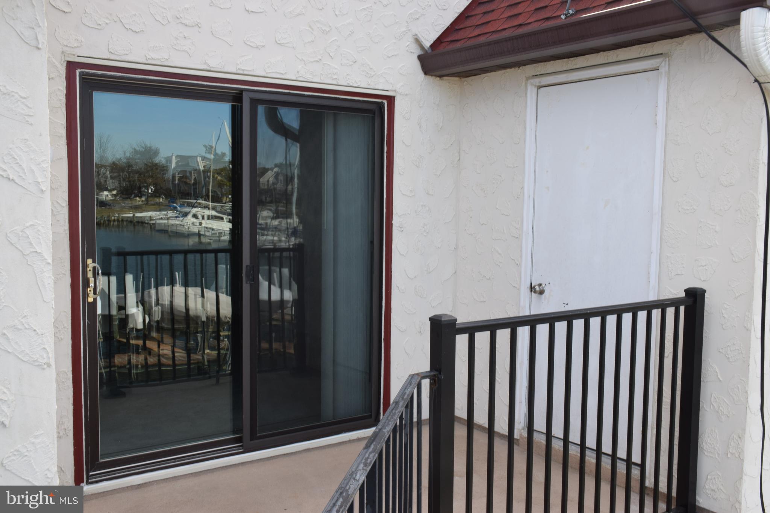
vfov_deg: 36.9
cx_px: 385
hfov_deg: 53.1
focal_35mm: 36
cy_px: 256
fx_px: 770
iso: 400
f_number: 18
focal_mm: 24
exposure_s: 1/60
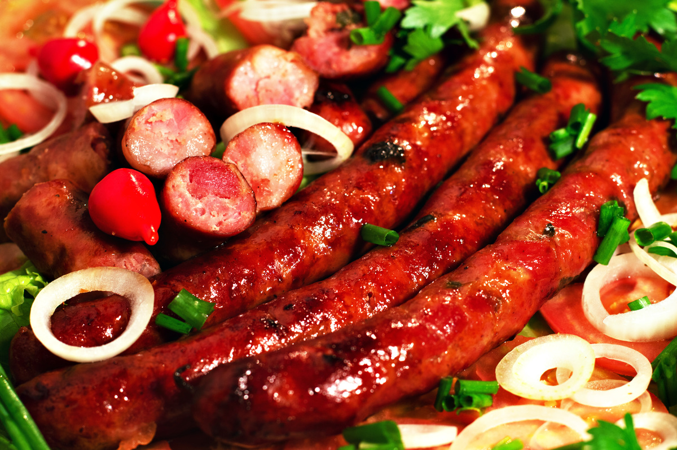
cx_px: 338
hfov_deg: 27.0
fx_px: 1409
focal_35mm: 75
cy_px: 225
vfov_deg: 18.2
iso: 200
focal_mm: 50
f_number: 5.6
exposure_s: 1/5
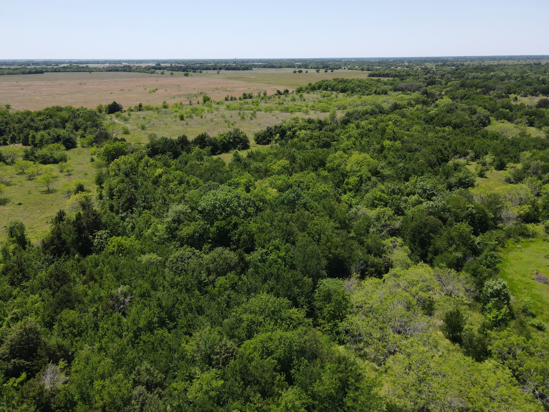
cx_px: 274
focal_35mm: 24
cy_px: 206
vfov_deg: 56.8
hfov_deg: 71.6
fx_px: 381
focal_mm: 4.5
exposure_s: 1/500
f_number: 2.8
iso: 100
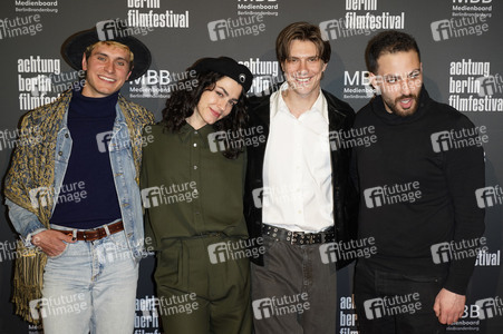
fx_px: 586
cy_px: 167
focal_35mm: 42
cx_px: 252
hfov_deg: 46.4
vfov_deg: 31.8
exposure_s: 1/80
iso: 320
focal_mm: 42
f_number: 5.6
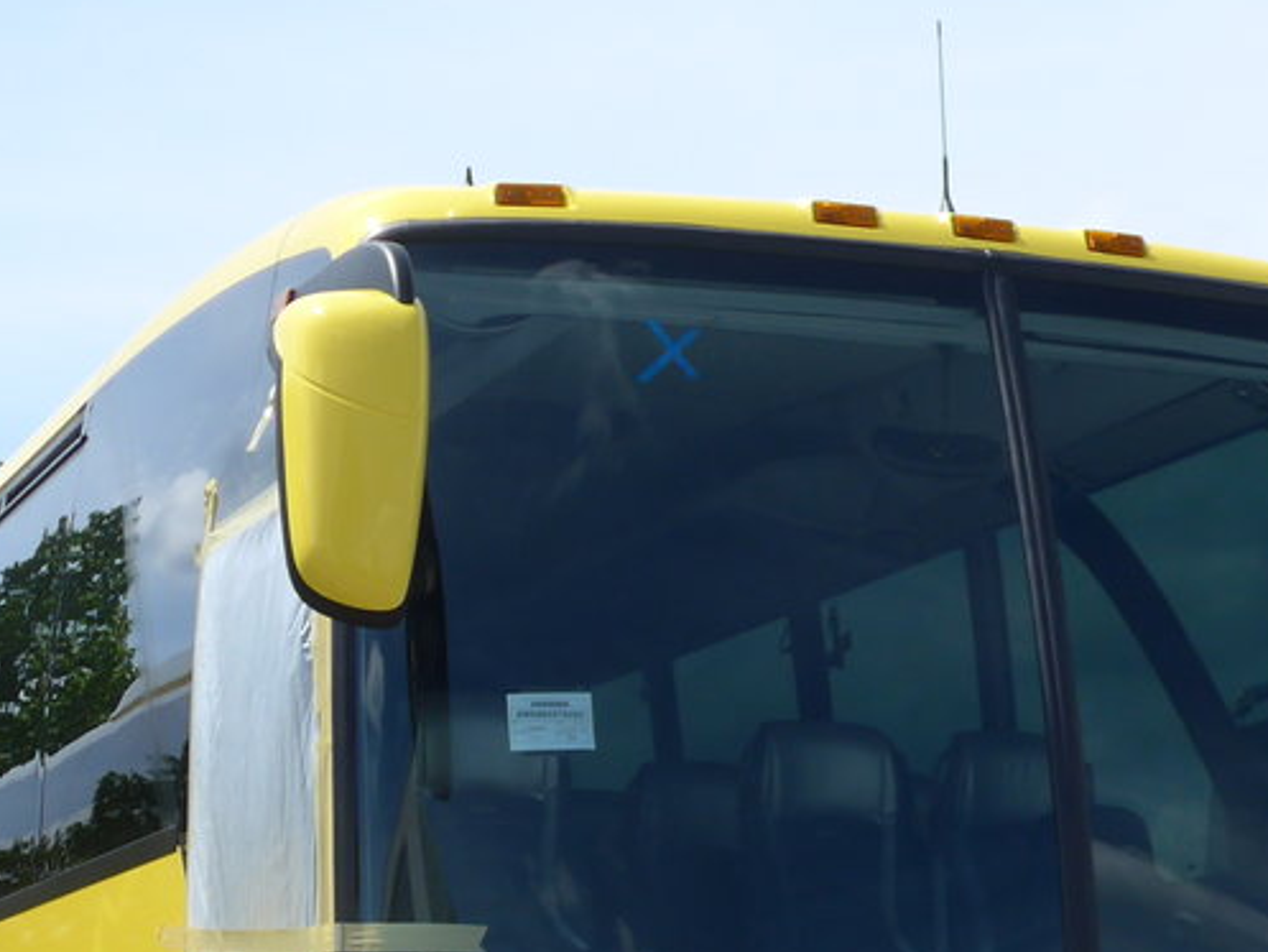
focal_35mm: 111
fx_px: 4067
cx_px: 959
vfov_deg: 13.1
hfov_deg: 17.6
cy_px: 1013
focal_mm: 9.5
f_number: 3
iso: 80
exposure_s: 1/1600
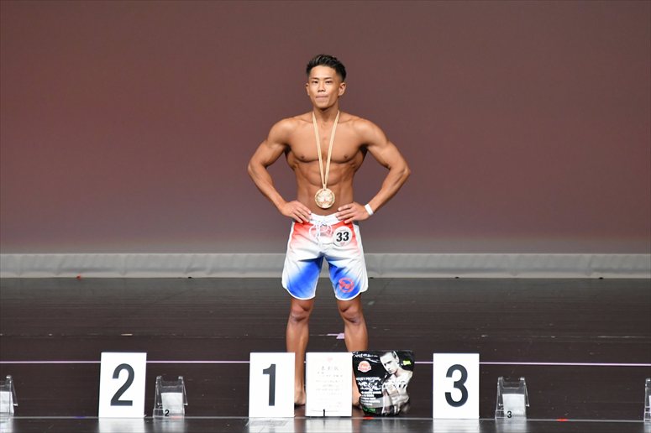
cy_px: 216
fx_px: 6236
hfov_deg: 6.0
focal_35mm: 345
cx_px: 326
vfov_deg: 4.0
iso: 4000
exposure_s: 1/400
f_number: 5.6
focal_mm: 230
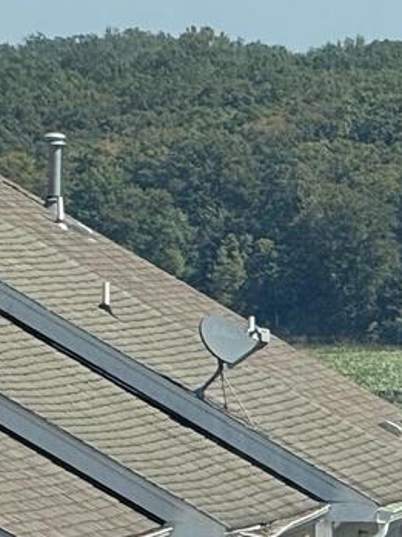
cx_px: 1172
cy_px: 439
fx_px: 10936
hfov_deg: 2.1
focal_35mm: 705
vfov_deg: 2.8
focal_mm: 15.66
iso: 50
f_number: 2.8
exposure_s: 1/951
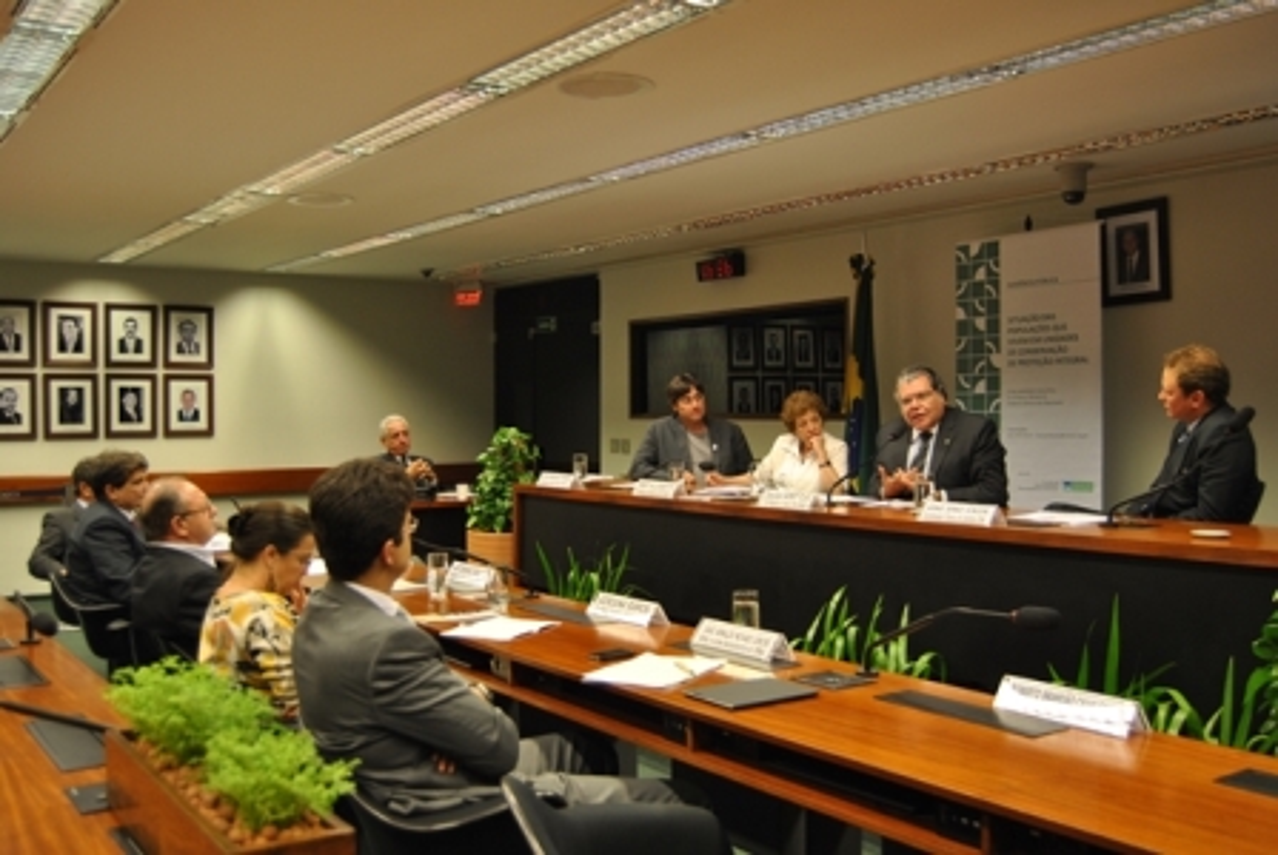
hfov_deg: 53.1
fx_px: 1280
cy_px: 428
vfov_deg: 37.0
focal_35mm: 36
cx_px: 639
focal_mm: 24
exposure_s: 1/40
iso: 200
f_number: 3.8
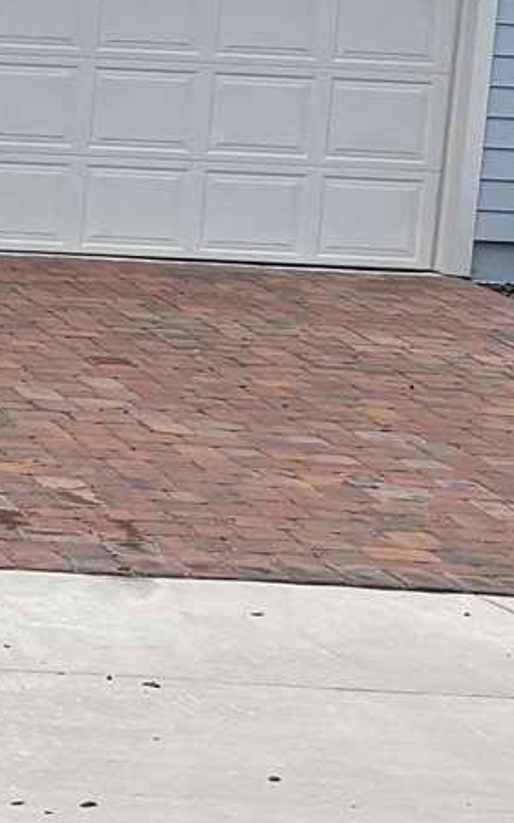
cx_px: -845
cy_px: 382
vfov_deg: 14.8
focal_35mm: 141
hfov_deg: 8.3
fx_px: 3162
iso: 50
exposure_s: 1/3831
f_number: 1.6
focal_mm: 5.96
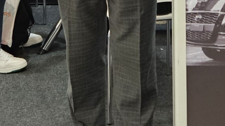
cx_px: 123
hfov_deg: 19.1
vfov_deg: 10.2
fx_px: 668
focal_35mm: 112
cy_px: -106
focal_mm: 5.4
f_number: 1.8
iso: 500
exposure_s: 1/120
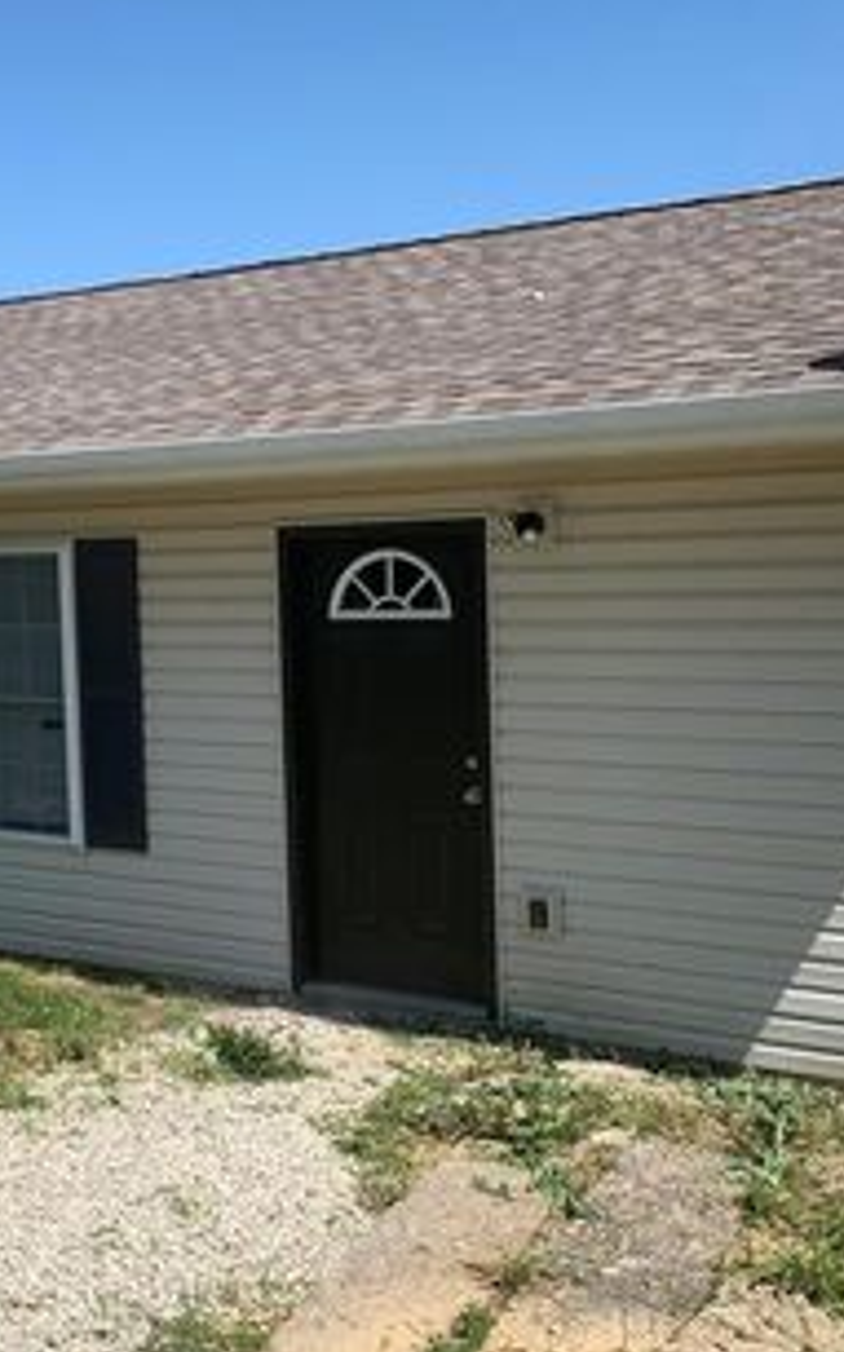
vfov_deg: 44.4
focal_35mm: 45
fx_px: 1658
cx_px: 208
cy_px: 709
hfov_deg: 28.1
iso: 25
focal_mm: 4.25
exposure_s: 1/2421
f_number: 1.8
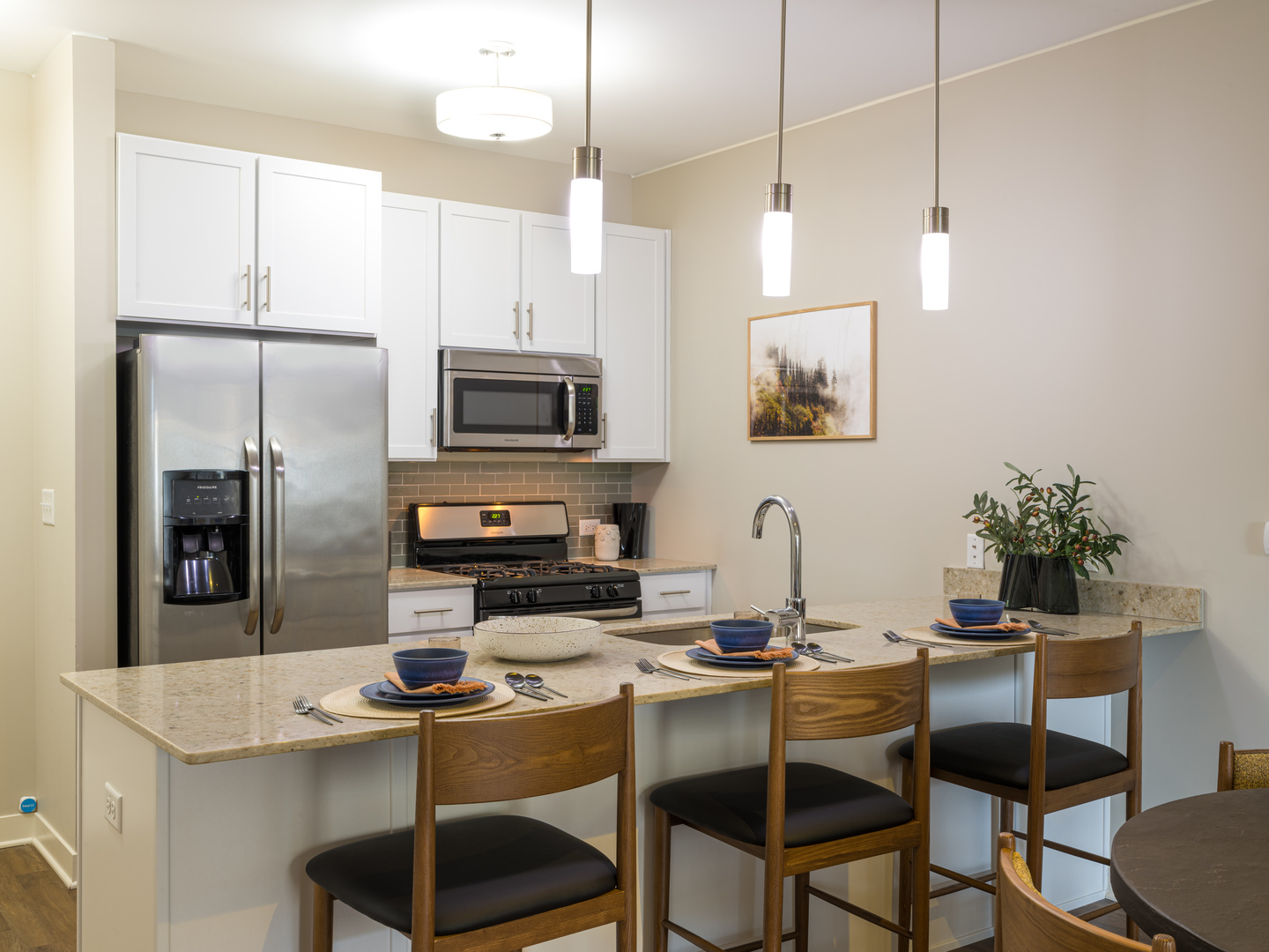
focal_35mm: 35
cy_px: 476
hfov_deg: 52.6
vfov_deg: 40.7
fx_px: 1283
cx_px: 634
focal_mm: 45
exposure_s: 5
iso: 100
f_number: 16
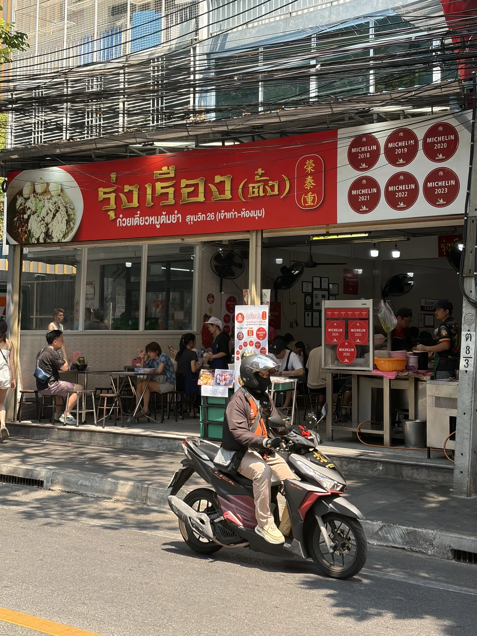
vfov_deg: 36.8
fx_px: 955
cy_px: 318
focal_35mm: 52
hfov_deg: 28.0
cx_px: 238
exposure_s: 1/747
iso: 40
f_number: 1.6
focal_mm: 5.96
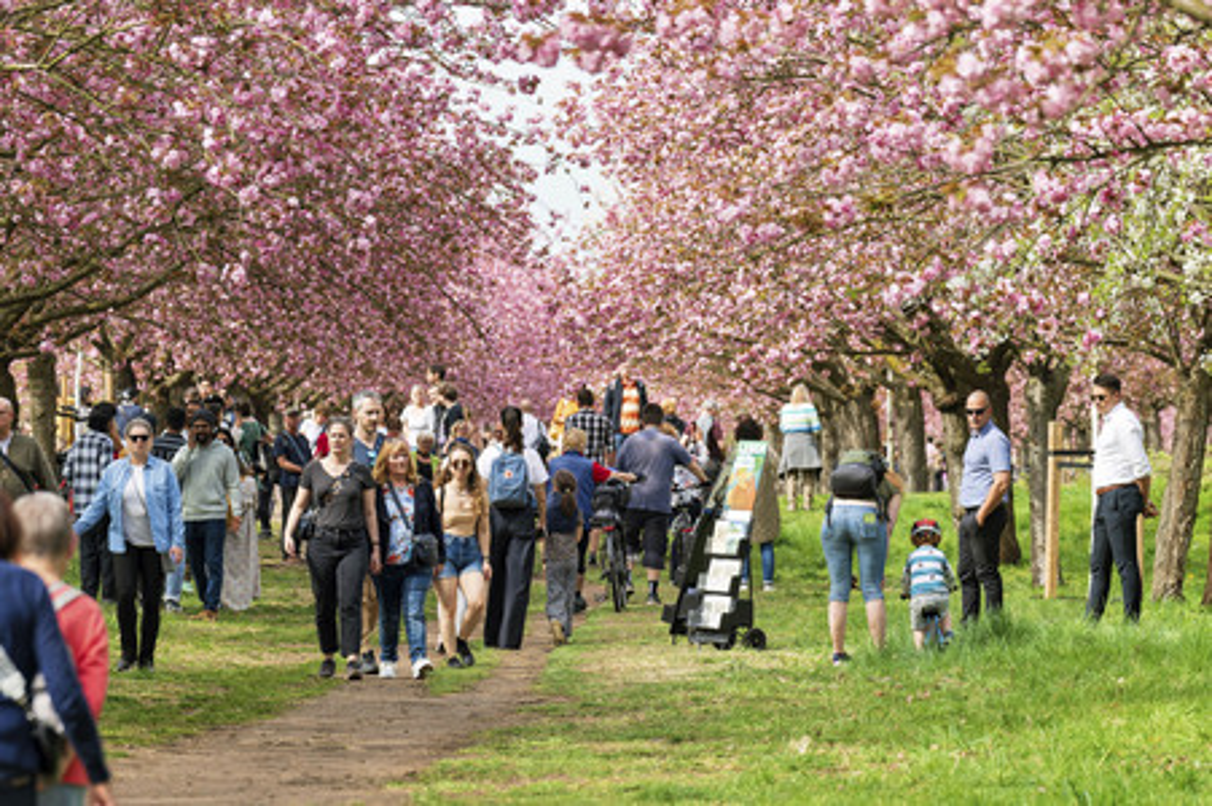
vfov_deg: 5.6
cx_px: 606
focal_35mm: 246
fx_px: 8276
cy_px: 403
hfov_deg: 8.4
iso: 160
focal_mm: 164
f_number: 5.6
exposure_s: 1/320
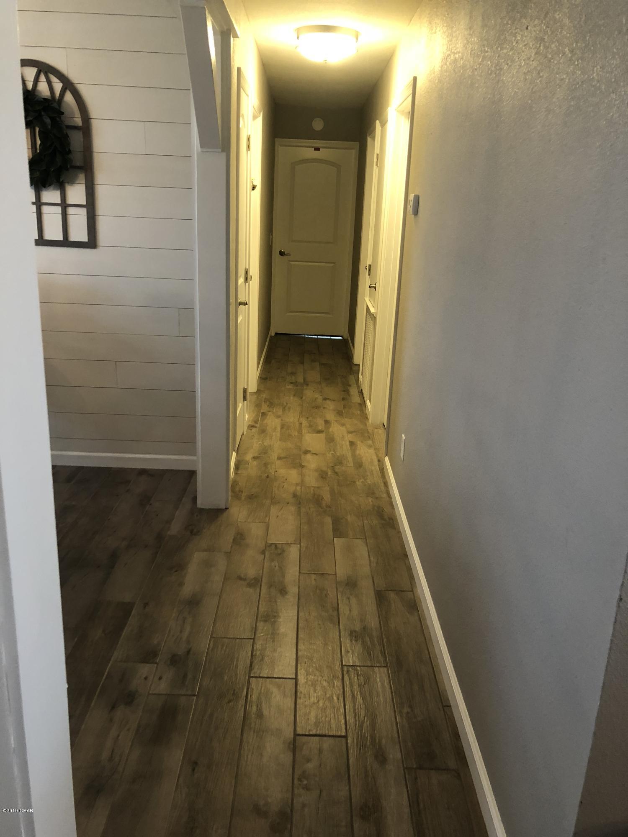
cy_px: 418
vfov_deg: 63.4
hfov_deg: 49.7
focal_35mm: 28
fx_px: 677
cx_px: 314
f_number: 1.8
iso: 64
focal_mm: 4
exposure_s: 1/15
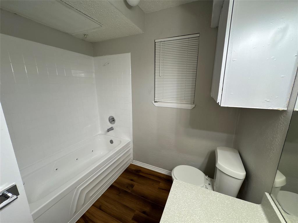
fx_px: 121
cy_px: 112
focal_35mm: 14
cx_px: 149
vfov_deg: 85.7
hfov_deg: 102.1
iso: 200
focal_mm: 2.22
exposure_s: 1/120
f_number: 2.2
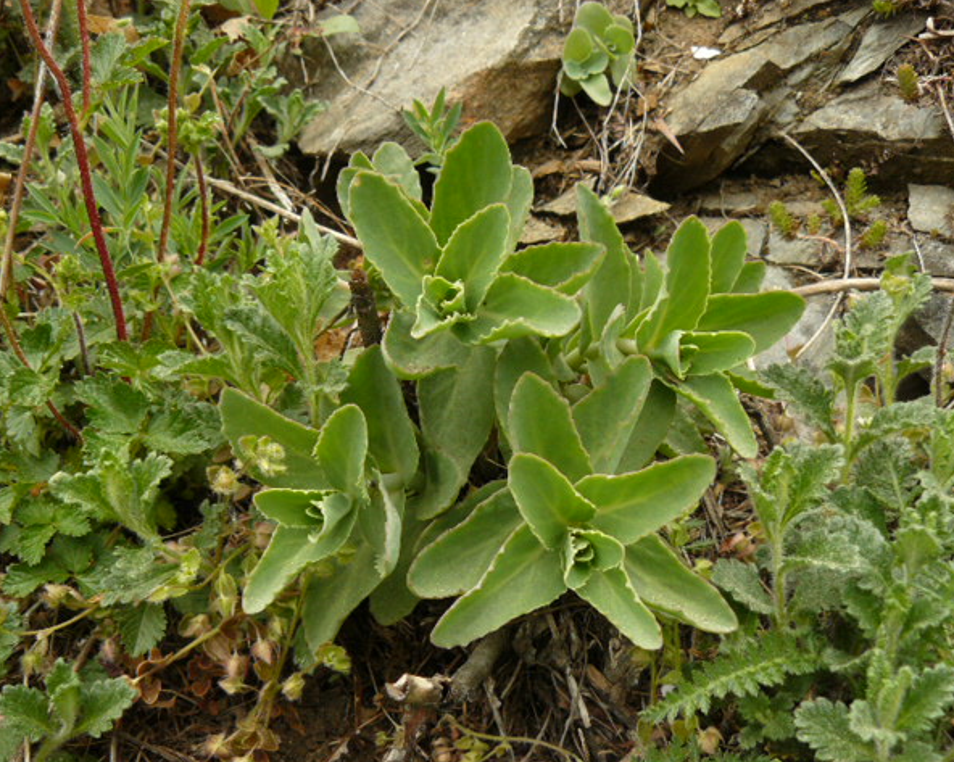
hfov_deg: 48.0
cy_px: 380
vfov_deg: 39.1
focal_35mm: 38
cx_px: 461
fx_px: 1072
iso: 100
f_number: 4
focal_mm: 6
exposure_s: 1/100
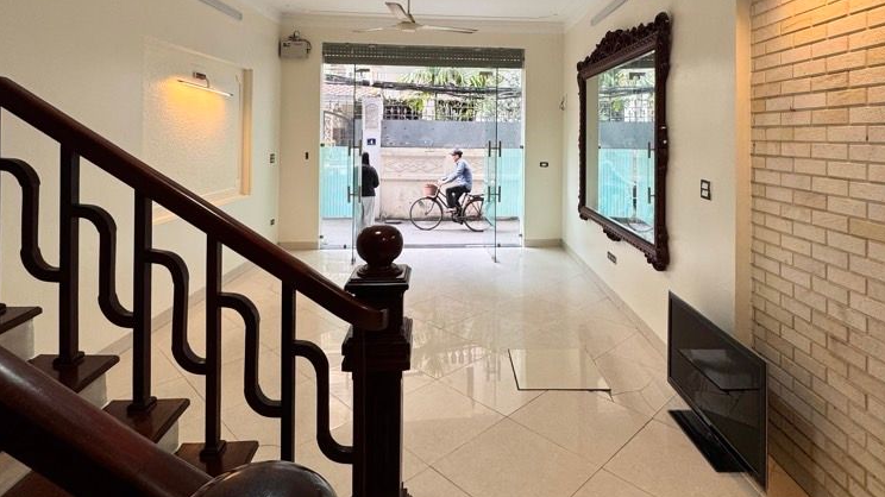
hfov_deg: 83.8
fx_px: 493
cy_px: 130
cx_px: 453
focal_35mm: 21
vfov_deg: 51.5
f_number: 2.2
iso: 125
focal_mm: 2.22
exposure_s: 1/99
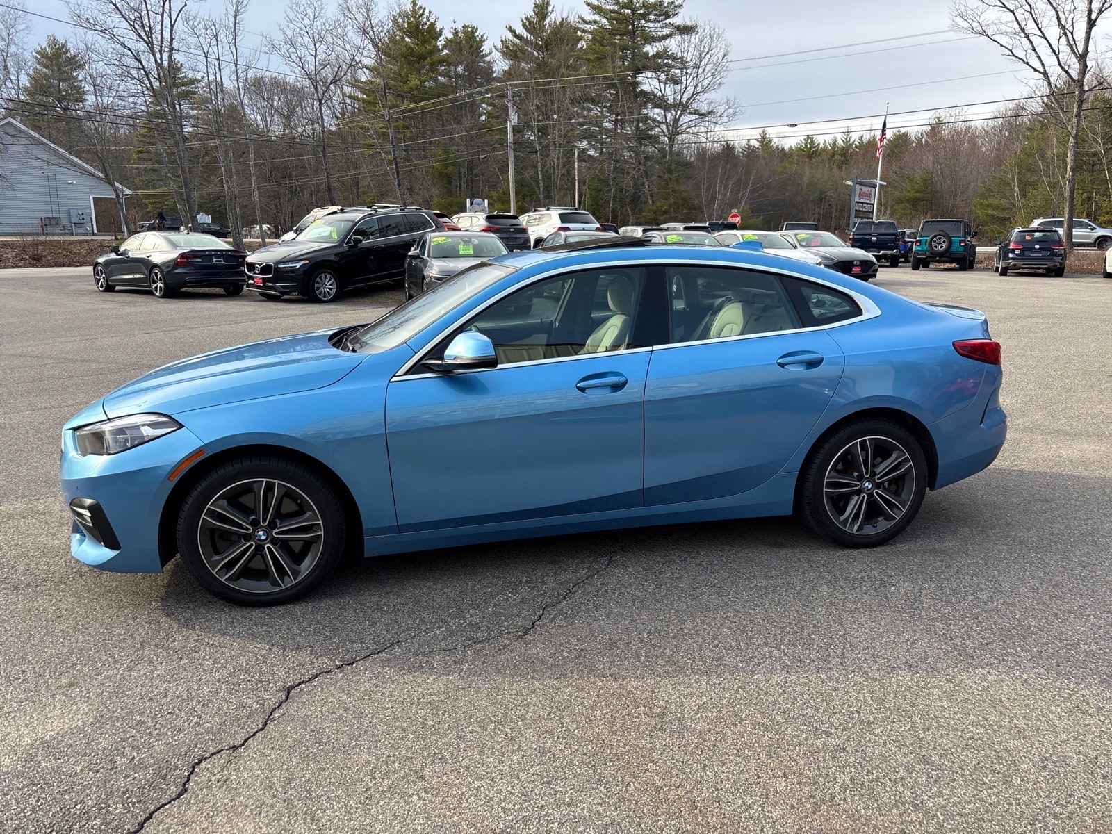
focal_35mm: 26
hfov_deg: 67.3
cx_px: 556
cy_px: 417
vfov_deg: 53.1
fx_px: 835
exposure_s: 1/608
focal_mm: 5.96
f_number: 1.6
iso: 50
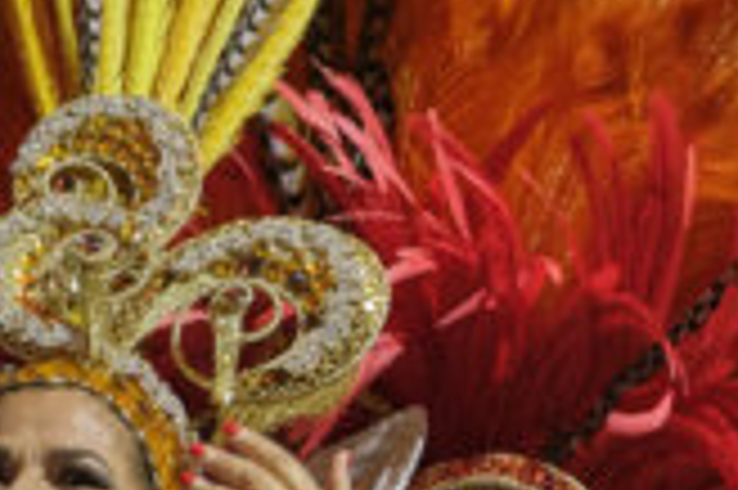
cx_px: 216
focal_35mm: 523
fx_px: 10711
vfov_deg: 2.6
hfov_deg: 3.9
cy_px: 443
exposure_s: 1/320
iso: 1250
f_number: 2.8
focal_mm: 71.5
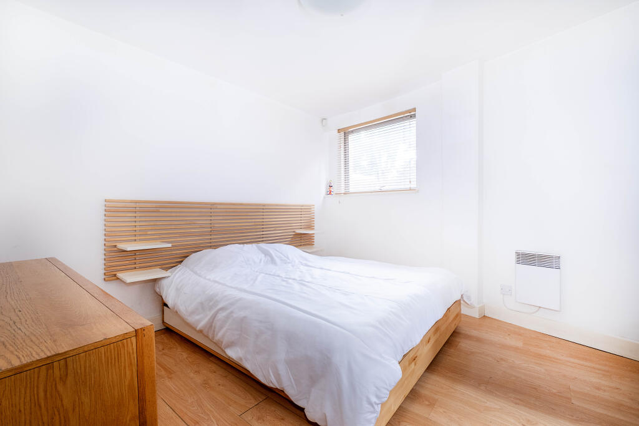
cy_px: 213
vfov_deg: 77.3
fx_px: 266
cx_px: 320
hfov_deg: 100.4
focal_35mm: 15
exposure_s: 1/17
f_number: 7.1
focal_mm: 10
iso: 500
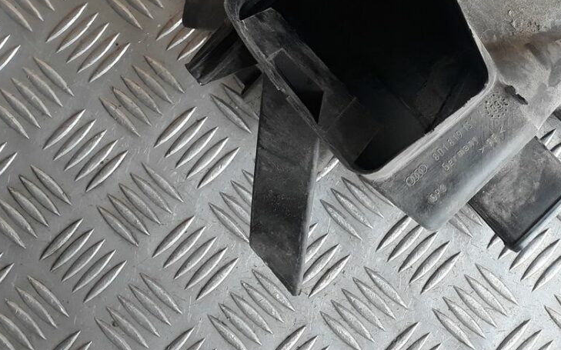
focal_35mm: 55
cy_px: -7
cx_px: 406
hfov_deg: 36.2
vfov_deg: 22.5
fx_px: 841
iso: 80
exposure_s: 1/100
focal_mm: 3.6
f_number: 1.9
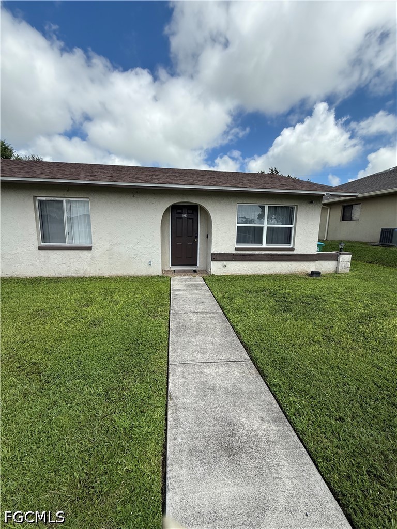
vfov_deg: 102.1
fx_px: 214
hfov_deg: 85.7
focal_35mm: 14
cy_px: 264
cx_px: 198
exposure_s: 1/1464
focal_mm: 2.22
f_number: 2.2
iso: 50
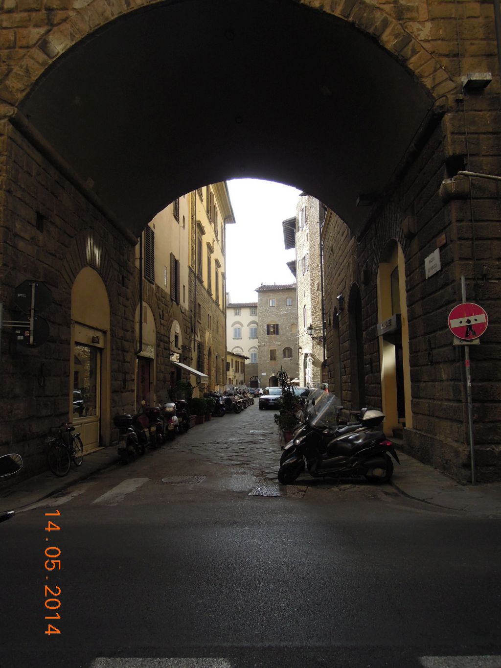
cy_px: 334
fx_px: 463
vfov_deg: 71.6
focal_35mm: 24
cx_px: 250
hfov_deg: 56.8
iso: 160
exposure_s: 1/500
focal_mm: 4.3
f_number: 2.8
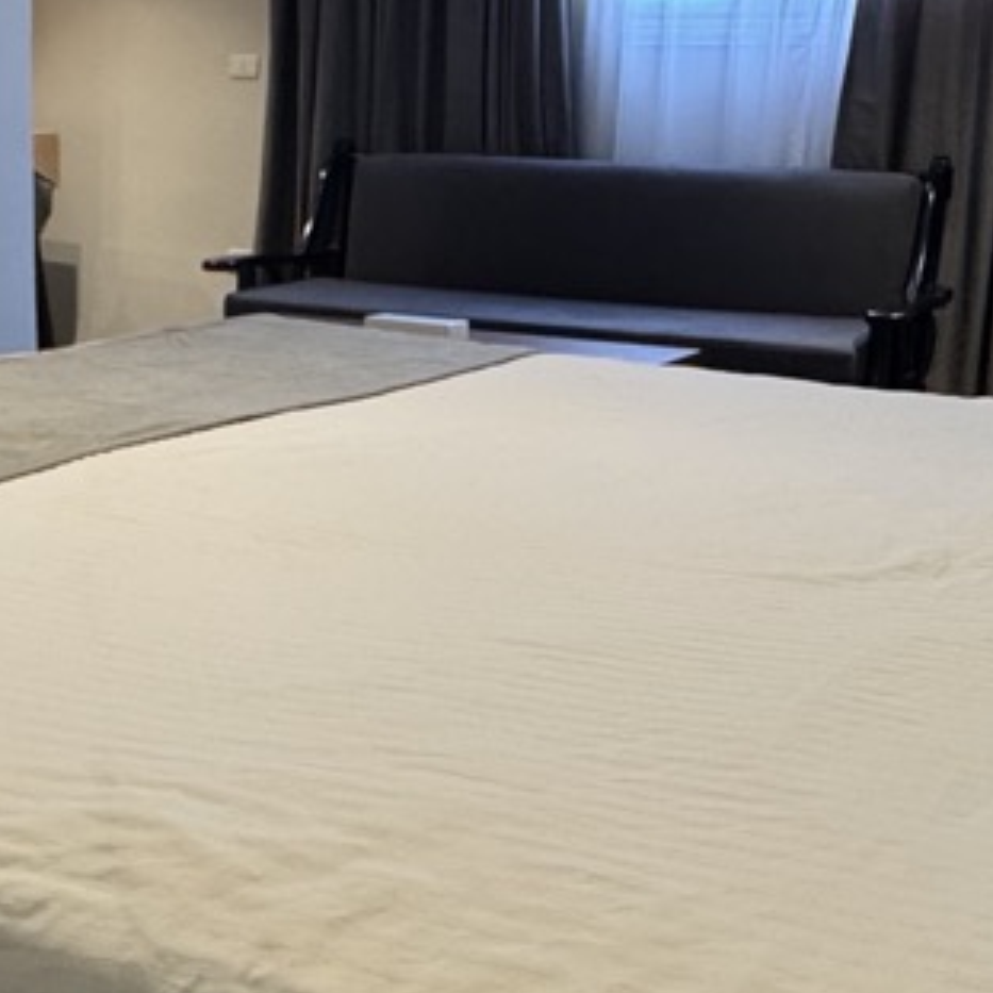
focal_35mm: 51
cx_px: 291
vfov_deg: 33.4
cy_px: 533
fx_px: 1655
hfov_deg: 33.0
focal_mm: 2.22
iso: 250
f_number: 2.2
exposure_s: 1/100
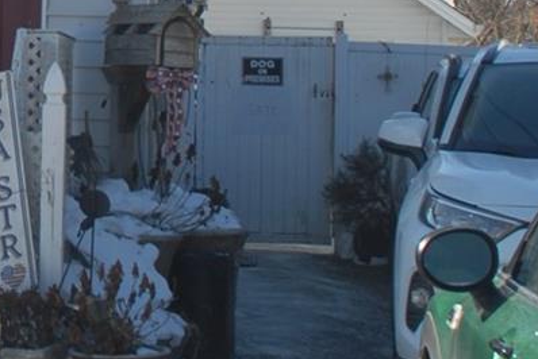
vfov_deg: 9.7
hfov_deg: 13.9
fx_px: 2079
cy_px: -139
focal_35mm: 139
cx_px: -250
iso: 100
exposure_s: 1/180
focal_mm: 18
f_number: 7.1
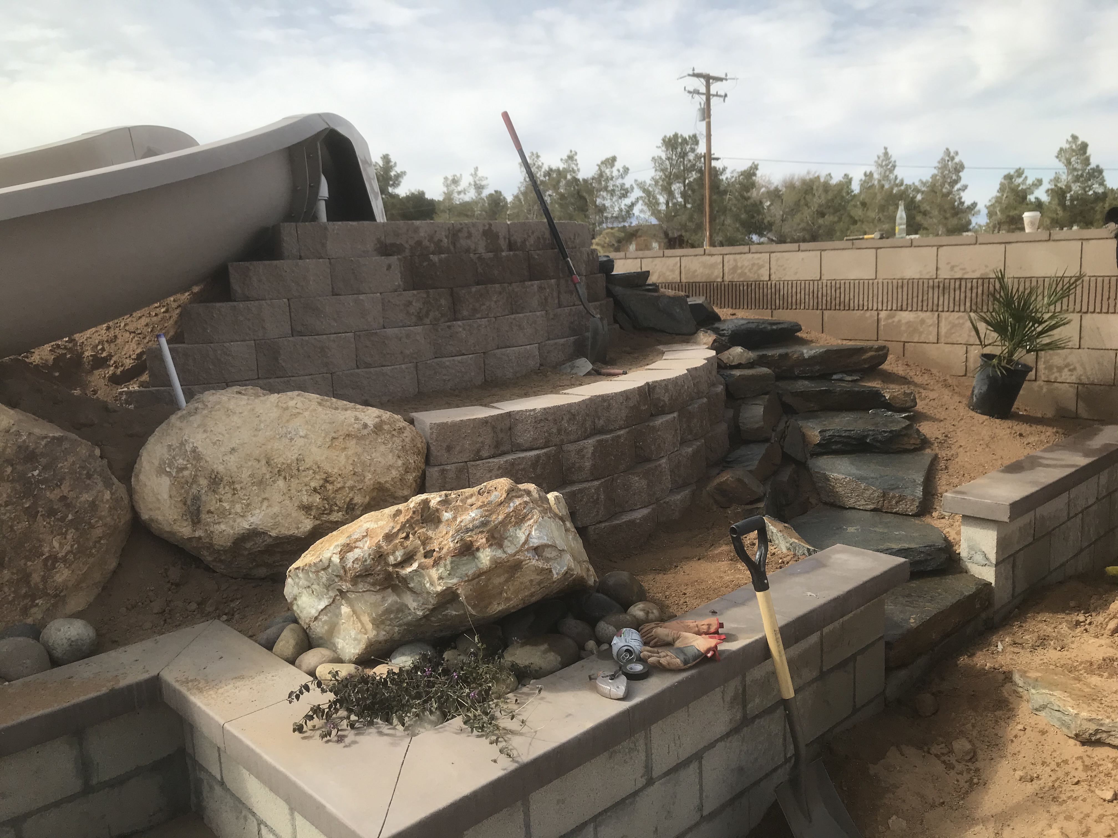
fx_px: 904
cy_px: 419
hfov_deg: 63.4
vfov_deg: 49.7
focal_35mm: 28
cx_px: 559
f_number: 1.8
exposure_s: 1/1880
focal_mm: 3.99
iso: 20
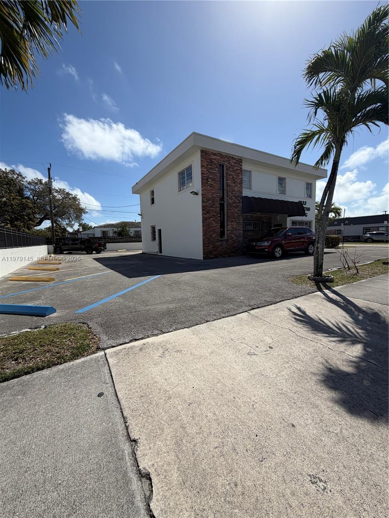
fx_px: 210
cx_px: 194
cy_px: 259
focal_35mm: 14
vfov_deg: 102.1
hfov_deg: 85.7
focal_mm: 2.22
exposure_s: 1/1572
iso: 20
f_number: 2.2
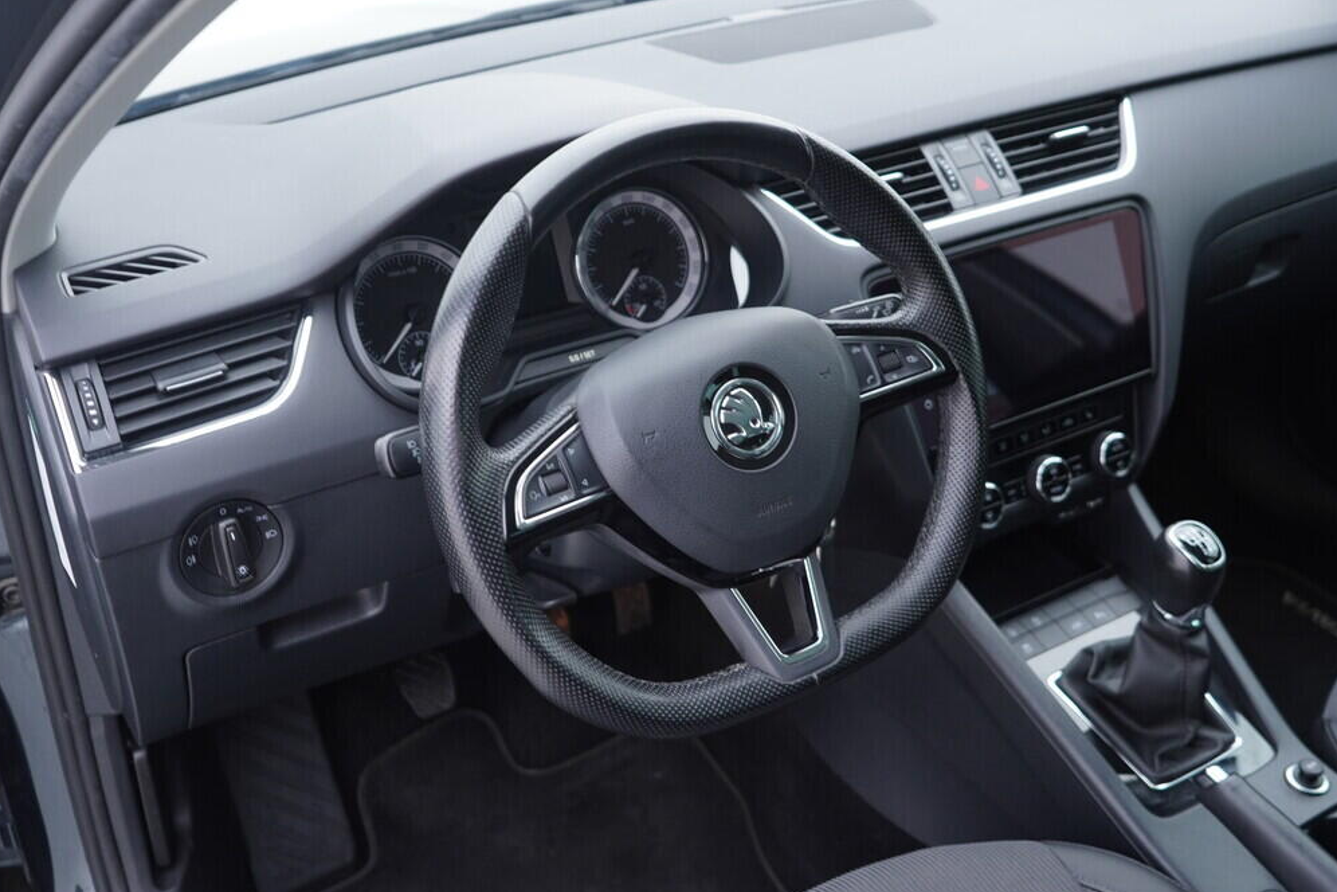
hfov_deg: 51.9
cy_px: 445
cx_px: 675
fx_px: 1374
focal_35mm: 37
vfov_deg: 35.9
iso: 250
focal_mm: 24
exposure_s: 1/40
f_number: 2.8
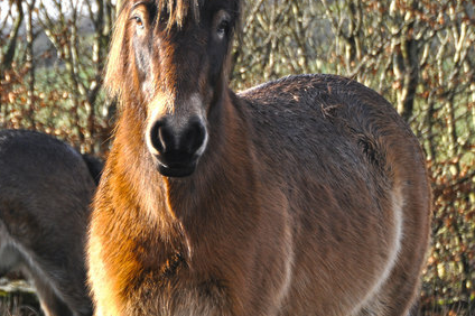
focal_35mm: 311
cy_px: 191
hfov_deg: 6.6
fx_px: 4100
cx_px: 82
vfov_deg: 4.4
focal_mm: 110
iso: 200
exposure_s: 1/160
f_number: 6.3
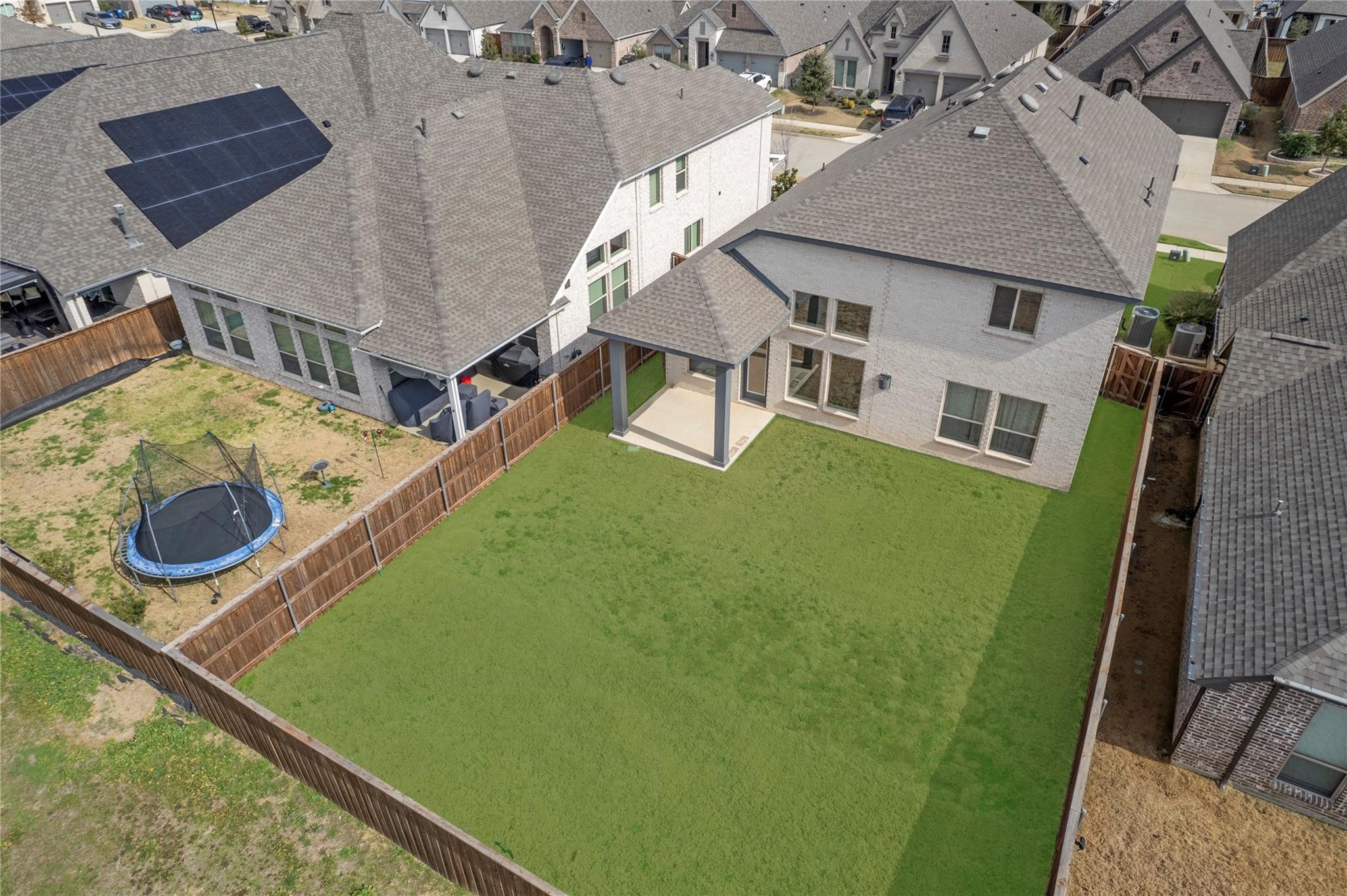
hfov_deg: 78.6
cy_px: 448
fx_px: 823
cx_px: 674
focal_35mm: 22
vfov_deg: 57.2
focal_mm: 8.38
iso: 100
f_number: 2.8
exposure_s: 1/1600
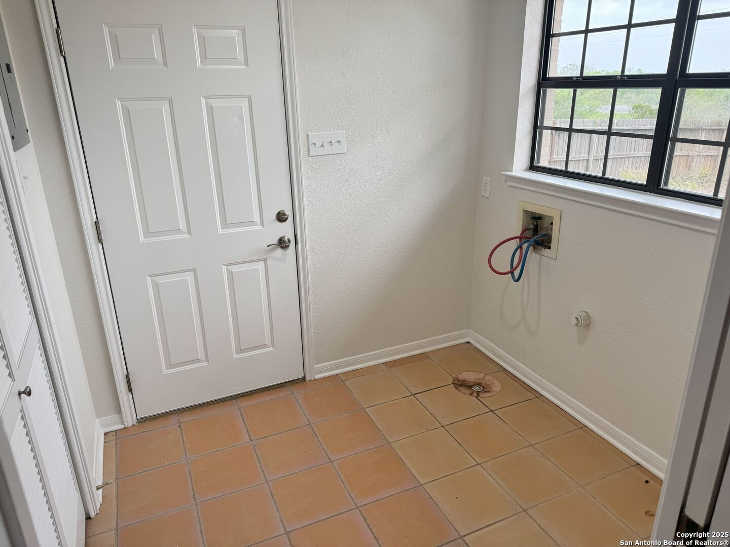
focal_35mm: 24
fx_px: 506
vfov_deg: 56.8
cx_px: 365
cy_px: 274
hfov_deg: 71.6
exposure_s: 1/120
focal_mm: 6.76
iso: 50
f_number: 1.78
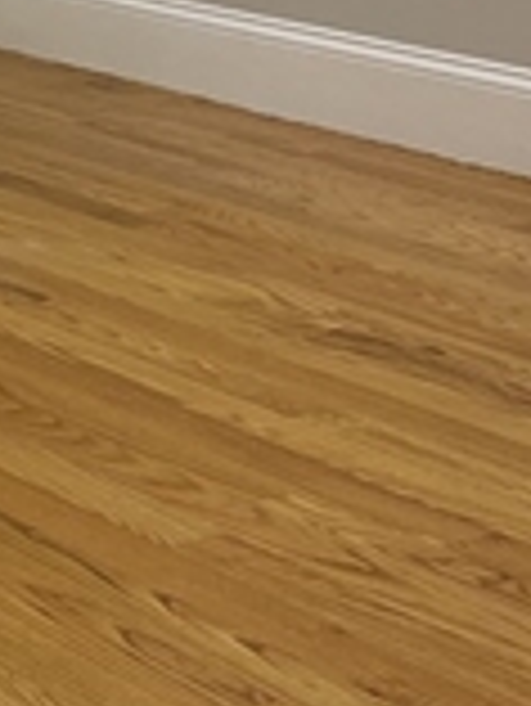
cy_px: -63
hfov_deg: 10.4
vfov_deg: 15.1
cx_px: -639
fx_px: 2594
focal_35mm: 127
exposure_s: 1/120
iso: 100
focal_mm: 5.1
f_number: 1.6
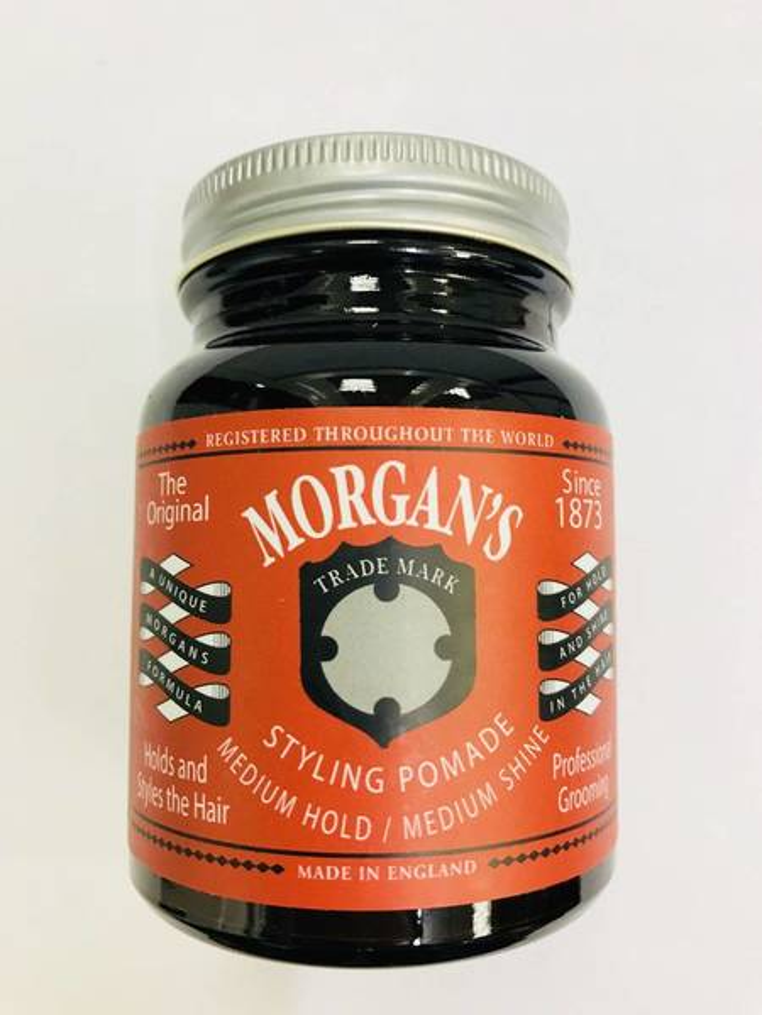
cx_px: 381
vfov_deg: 63.4
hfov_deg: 49.7
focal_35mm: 28
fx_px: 822
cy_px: 508
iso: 40
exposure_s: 1/25
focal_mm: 3.99
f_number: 1.8
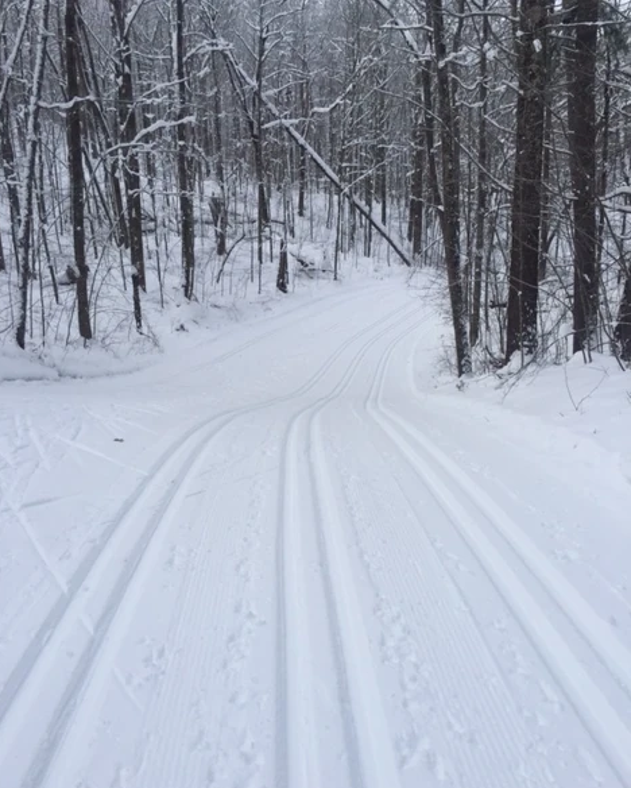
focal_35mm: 31
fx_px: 723
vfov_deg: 57.1
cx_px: 309
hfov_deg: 47.2
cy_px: 430
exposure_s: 1/1236
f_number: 2.2
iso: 32
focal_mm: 4.15
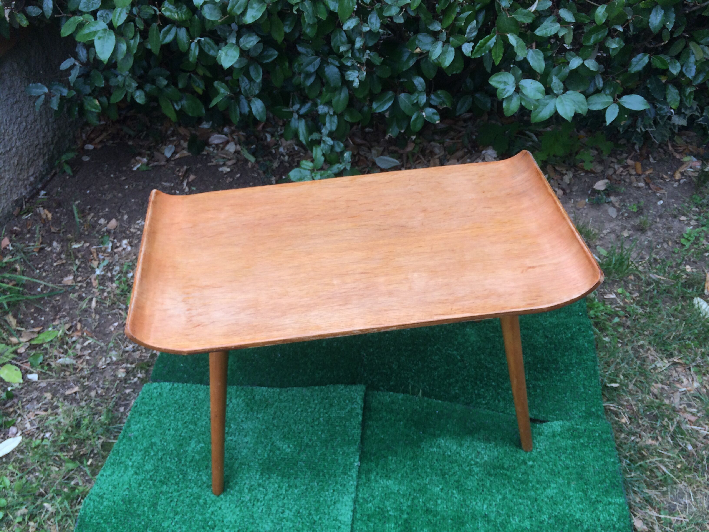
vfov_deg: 48.2
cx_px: 354
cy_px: 266
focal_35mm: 29
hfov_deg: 61.7
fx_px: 594
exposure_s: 1/441
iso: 32
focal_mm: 4.15
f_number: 2.2
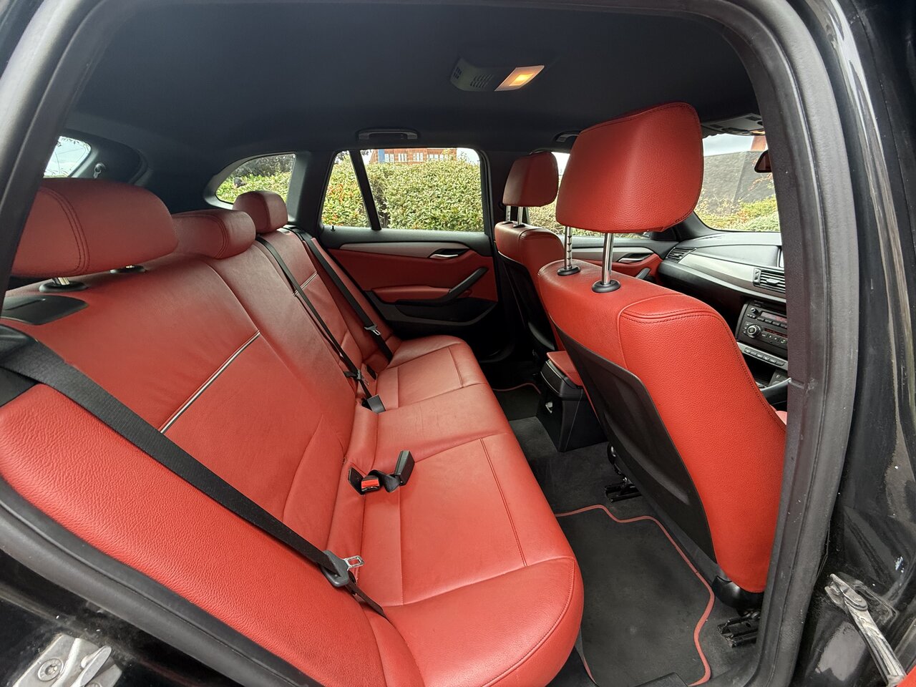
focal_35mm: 14
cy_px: 344
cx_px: 458
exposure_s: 1/99
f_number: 2.2
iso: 250
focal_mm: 2.22
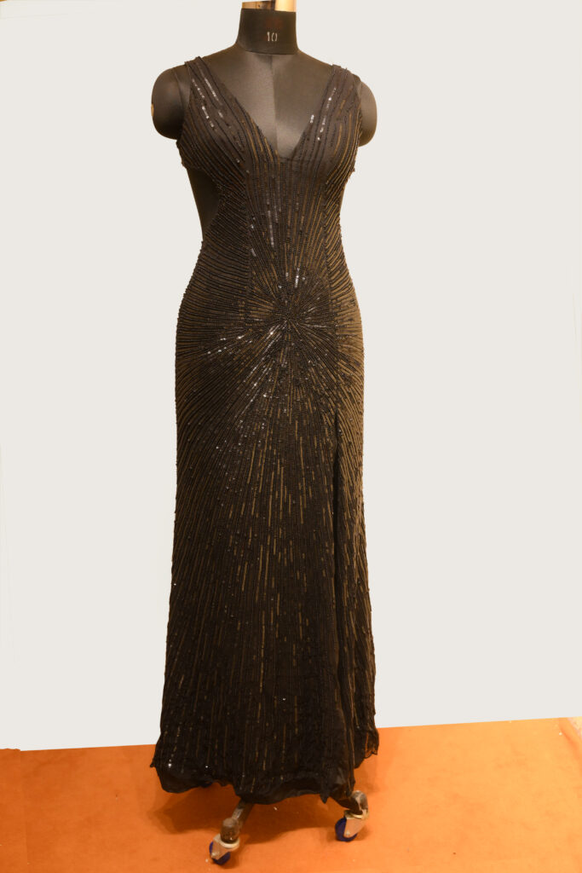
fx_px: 921
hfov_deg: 35.1
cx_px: 291
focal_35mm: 38
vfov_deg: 50.7
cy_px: 436
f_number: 4.5
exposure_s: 1/125
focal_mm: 38
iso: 1250
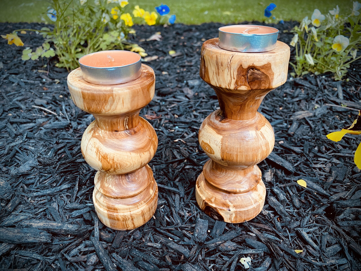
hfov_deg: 67.3
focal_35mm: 26
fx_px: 271
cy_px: 136
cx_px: 180
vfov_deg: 53.1
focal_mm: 4.25
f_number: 1.8
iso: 125
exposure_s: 1/90
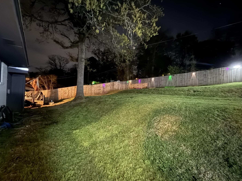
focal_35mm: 16
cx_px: 131
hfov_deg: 94.3
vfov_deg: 78.1
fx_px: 112
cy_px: 91
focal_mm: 2.22
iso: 1600
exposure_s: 1/4
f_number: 2.2
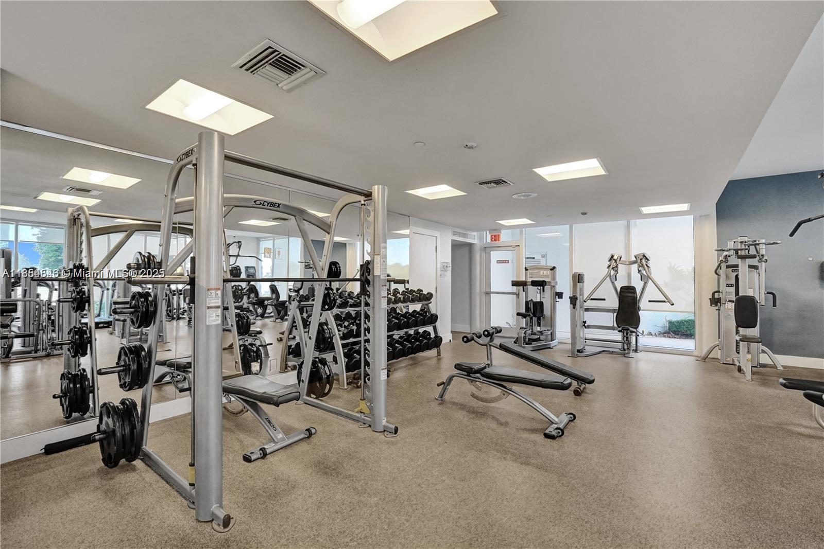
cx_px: 412
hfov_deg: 104.2
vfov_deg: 81.2
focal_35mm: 14
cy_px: 274
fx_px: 320
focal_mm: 14
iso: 1250
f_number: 4
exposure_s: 1/400
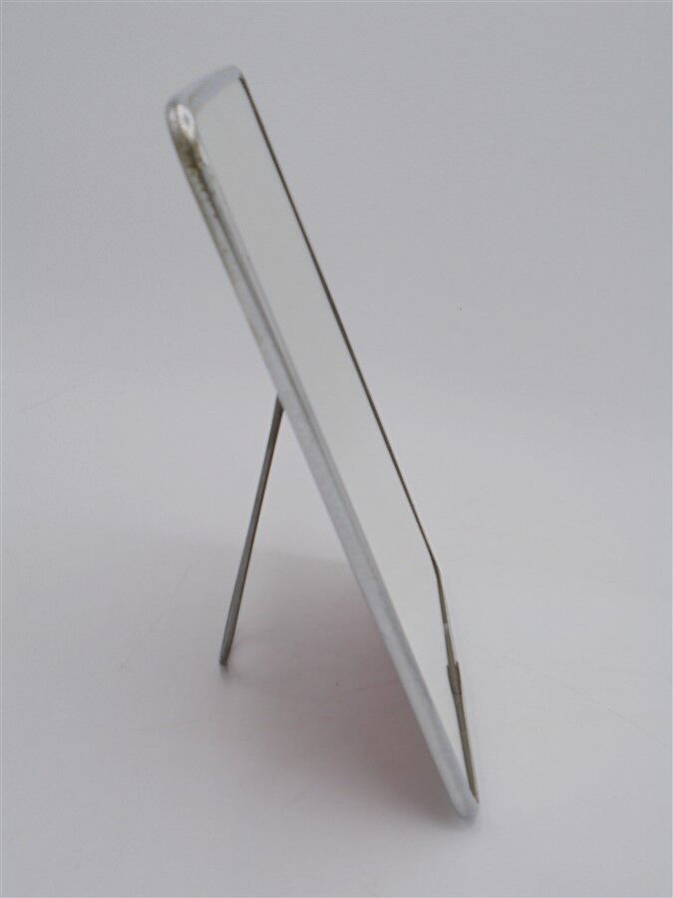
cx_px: 336
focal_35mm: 43
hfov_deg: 33.6
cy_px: 449
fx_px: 1115
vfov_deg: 43.9
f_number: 4.5
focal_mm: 7.8
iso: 100
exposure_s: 1/320
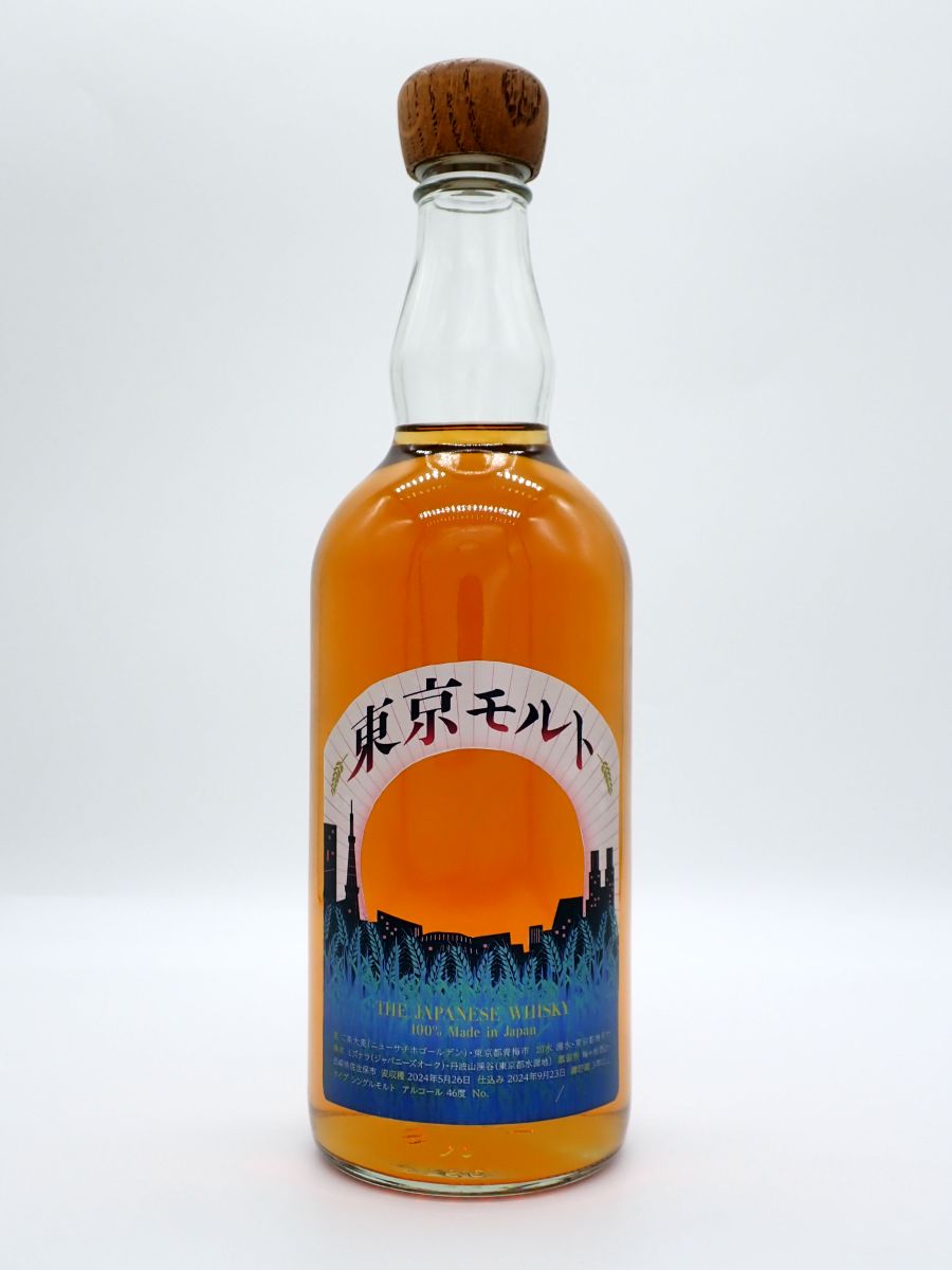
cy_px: 635
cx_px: 476
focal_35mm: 41
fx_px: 1503
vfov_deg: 45.8
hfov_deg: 35.1
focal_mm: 7.31
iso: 100
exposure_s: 1/320
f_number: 4
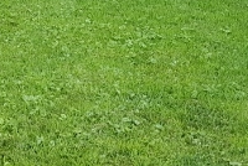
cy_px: -28
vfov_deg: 12.5
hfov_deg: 18.0
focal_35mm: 108
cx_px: -48
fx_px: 745
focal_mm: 4.2
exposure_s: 1/50
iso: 64
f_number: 1.7
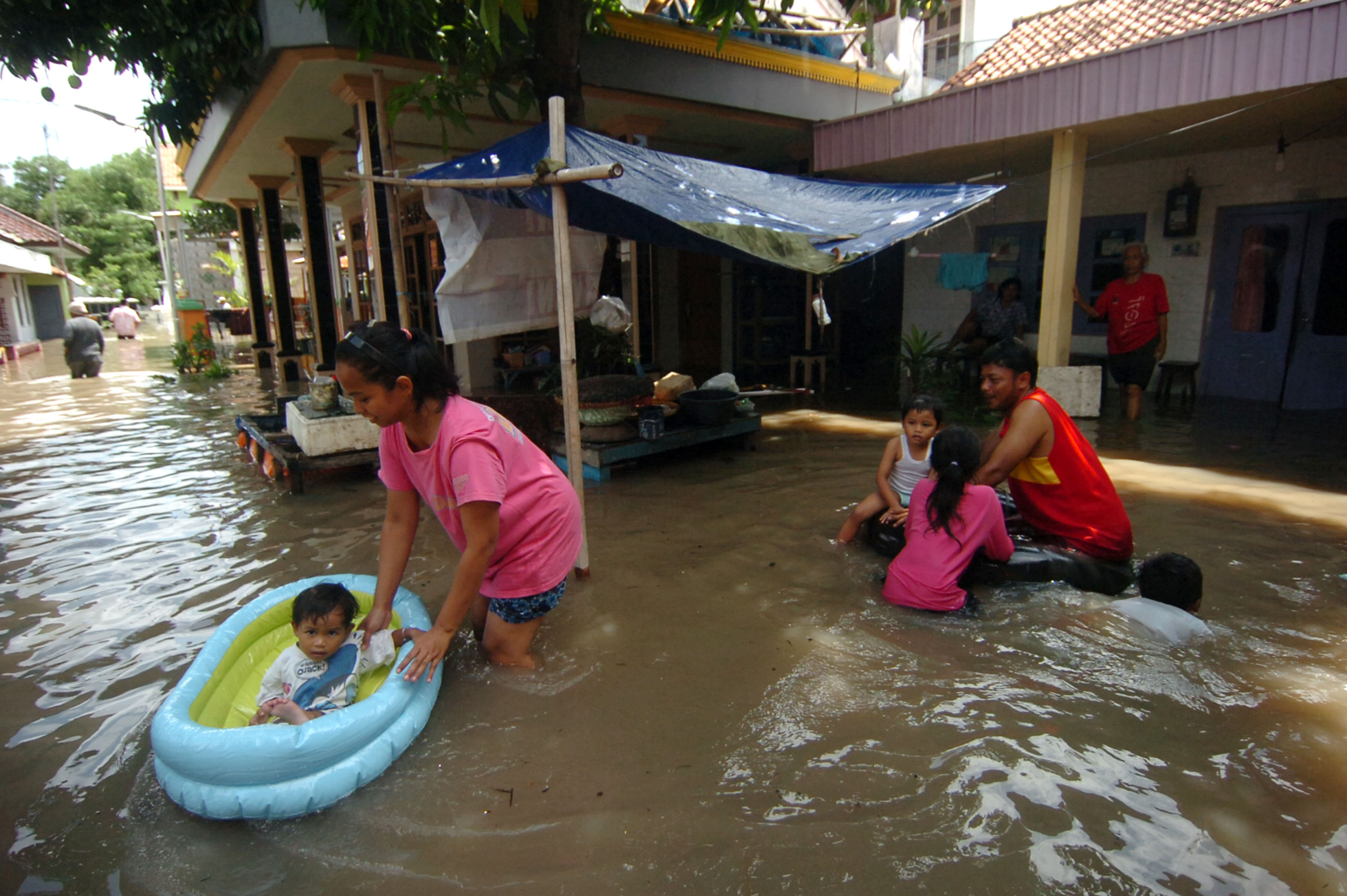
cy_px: 448
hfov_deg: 90.0
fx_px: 673
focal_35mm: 18
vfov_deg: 67.3
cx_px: 674
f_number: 4
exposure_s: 1/2500
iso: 800
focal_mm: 12
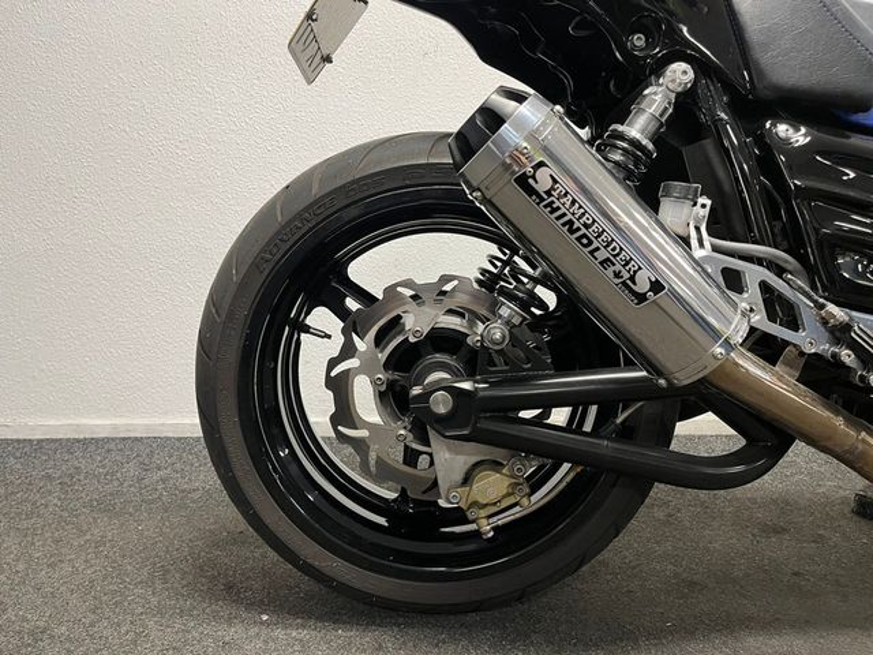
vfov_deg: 53.1
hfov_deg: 67.3
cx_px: 436
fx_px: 656
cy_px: 328
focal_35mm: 26
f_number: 1.6
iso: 160
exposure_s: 1/50
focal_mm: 5.1
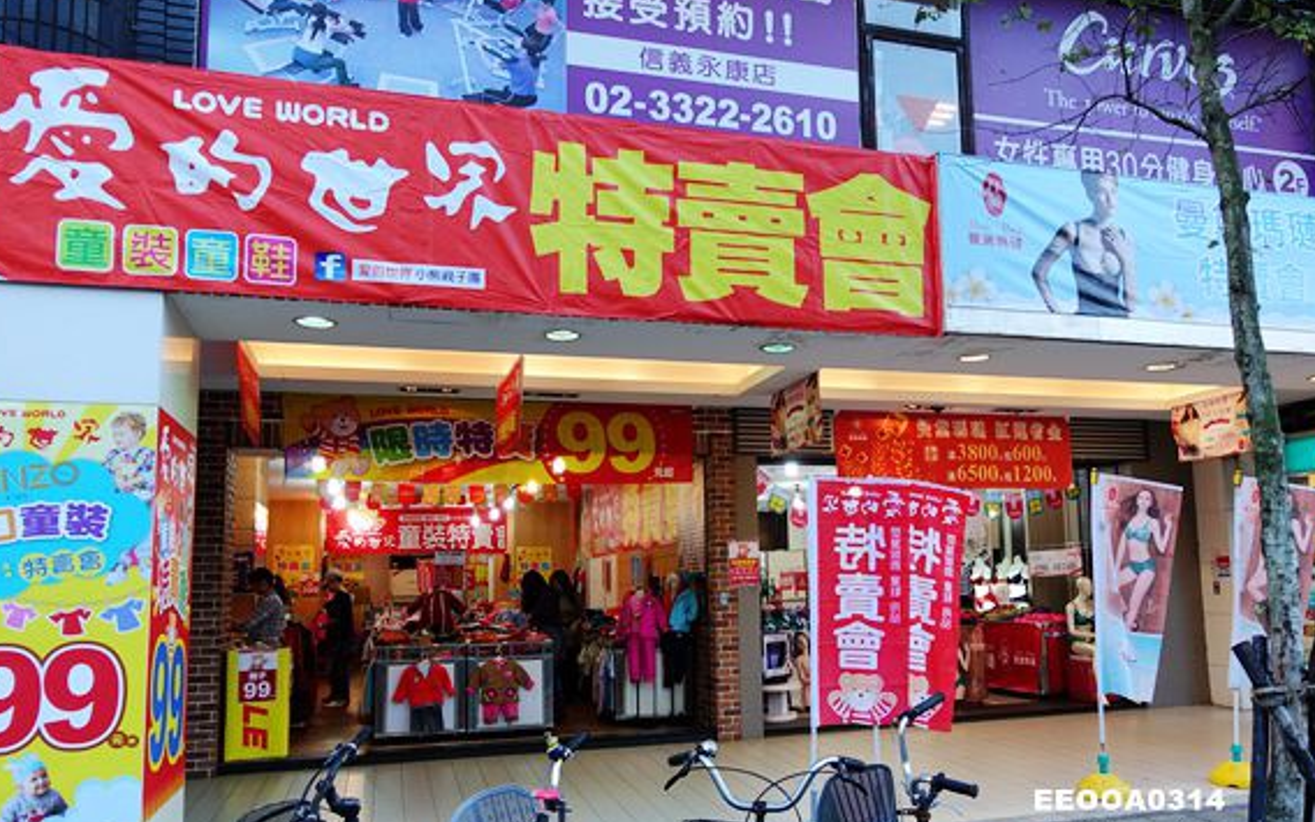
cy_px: 467
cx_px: 722
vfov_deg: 44.4
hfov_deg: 66.3
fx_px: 1003
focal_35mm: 28
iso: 125
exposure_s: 1/60
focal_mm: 8.8
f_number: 2.8
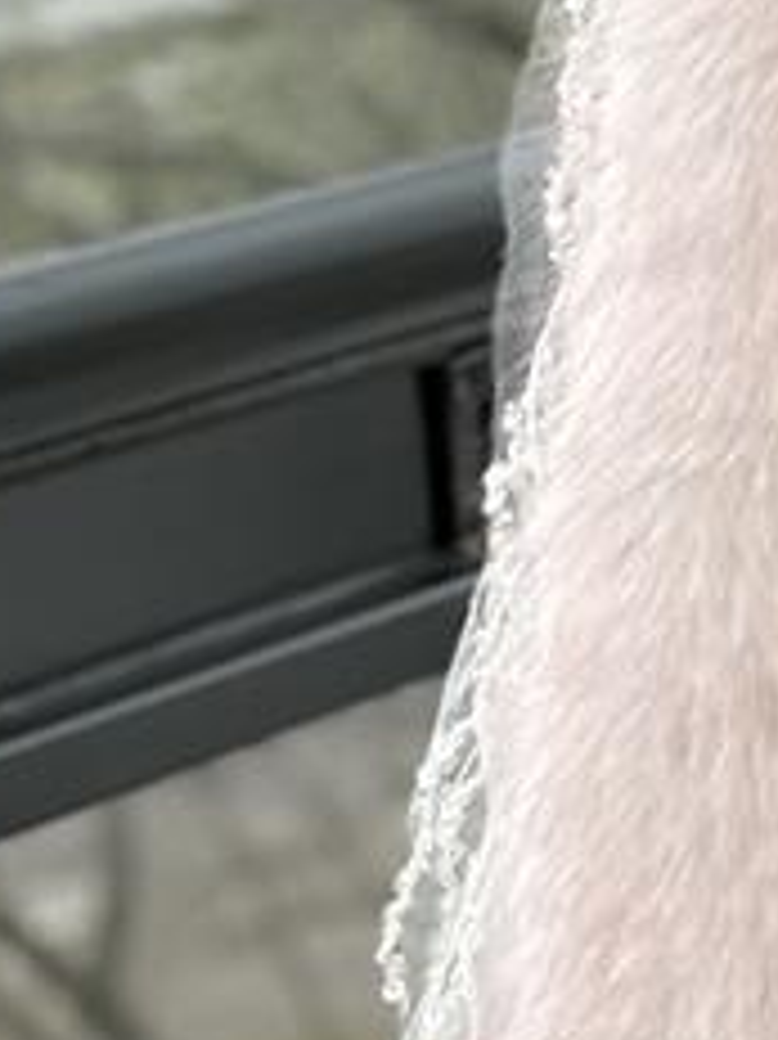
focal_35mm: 277
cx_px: 2114
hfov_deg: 5.1
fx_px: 8309
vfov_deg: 7.1
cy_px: 70
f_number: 1.78
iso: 80
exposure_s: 1/159
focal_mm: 6.76
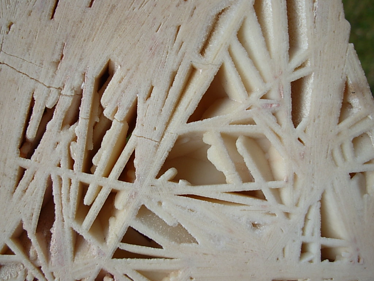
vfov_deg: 37.7
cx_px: 187
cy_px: 140
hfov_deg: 49.0
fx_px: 411
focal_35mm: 38
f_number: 2.9
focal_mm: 6.3
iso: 50
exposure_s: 1/304
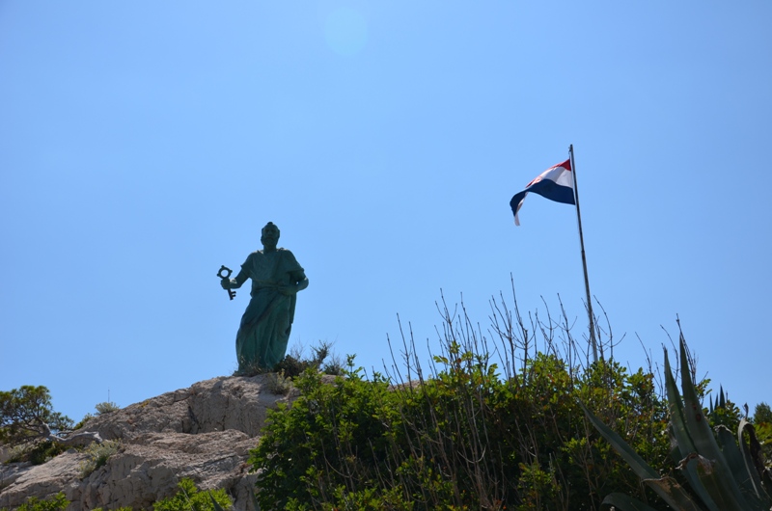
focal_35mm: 42
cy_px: 256
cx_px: 386
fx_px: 899
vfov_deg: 31.8
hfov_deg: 46.5
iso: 100
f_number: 8
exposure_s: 1/250
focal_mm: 28
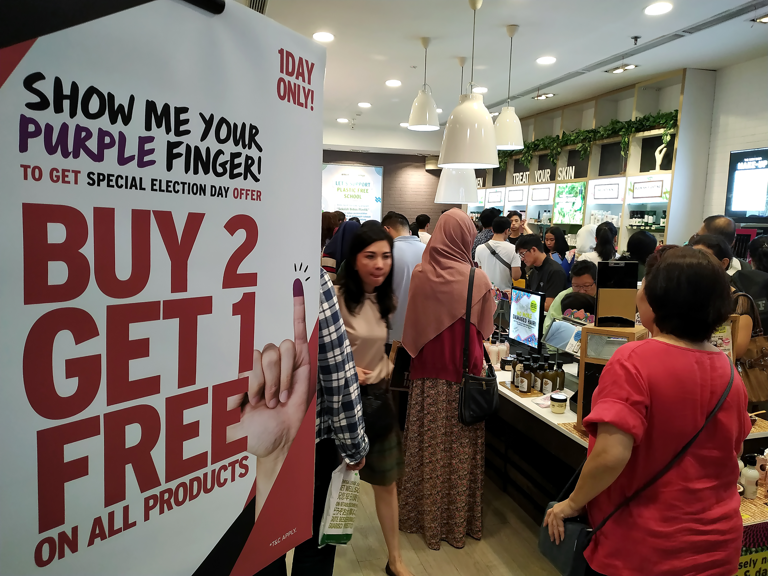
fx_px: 532
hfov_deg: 71.6
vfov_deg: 56.8
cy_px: 288
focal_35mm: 24
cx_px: 384
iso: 200
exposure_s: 1/50
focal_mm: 3.94
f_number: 1.9
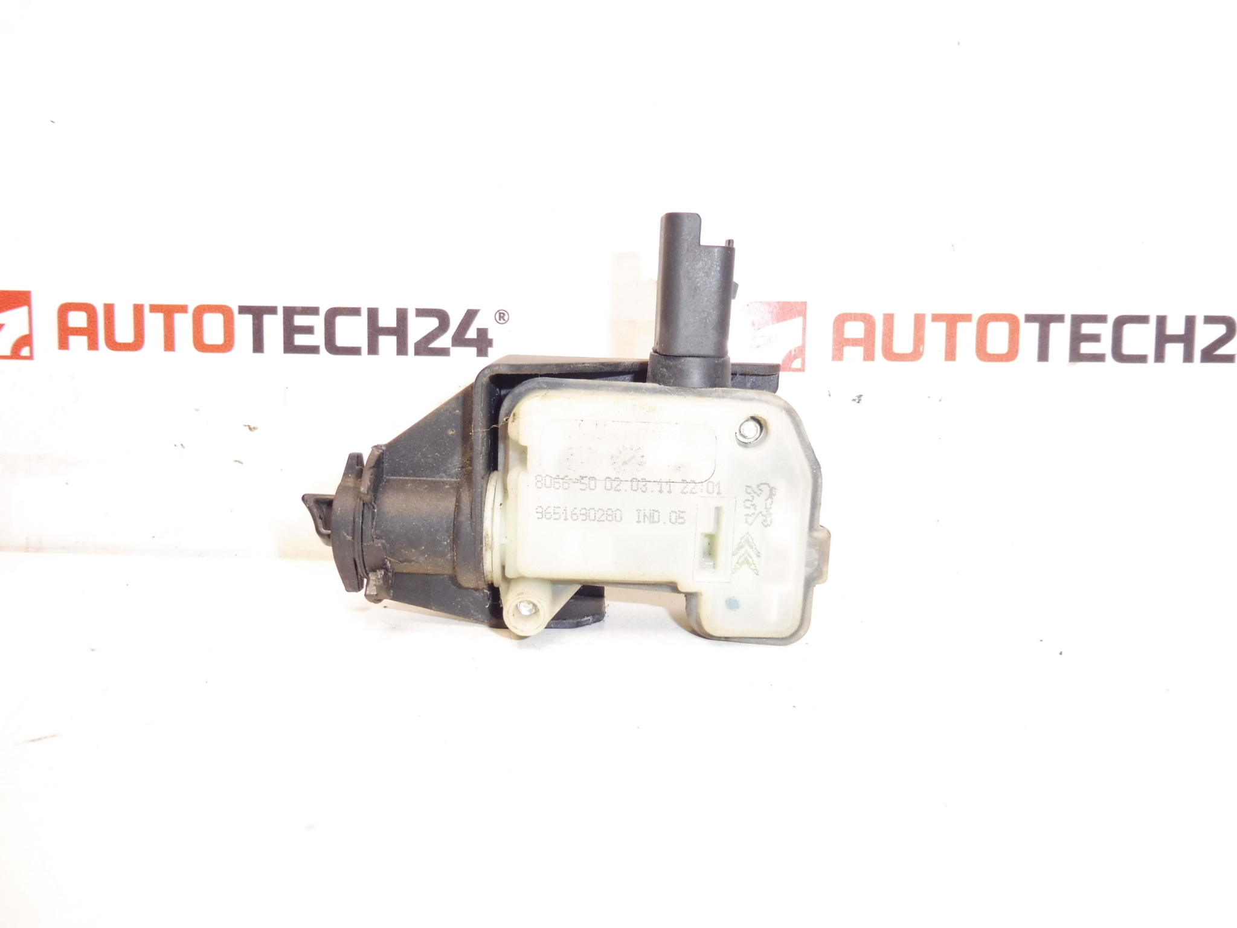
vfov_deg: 56.8
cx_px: 618
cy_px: 464
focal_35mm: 24
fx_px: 858
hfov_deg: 71.6
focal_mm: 4.3
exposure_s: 1/60
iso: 200
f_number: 3.5
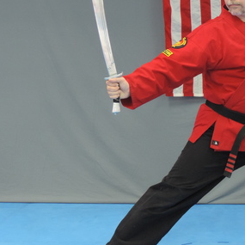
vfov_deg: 18.1
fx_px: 769
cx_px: 220
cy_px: 93
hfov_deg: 17.8
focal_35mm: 96
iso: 500
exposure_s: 1/13
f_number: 3.6
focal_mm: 8.9
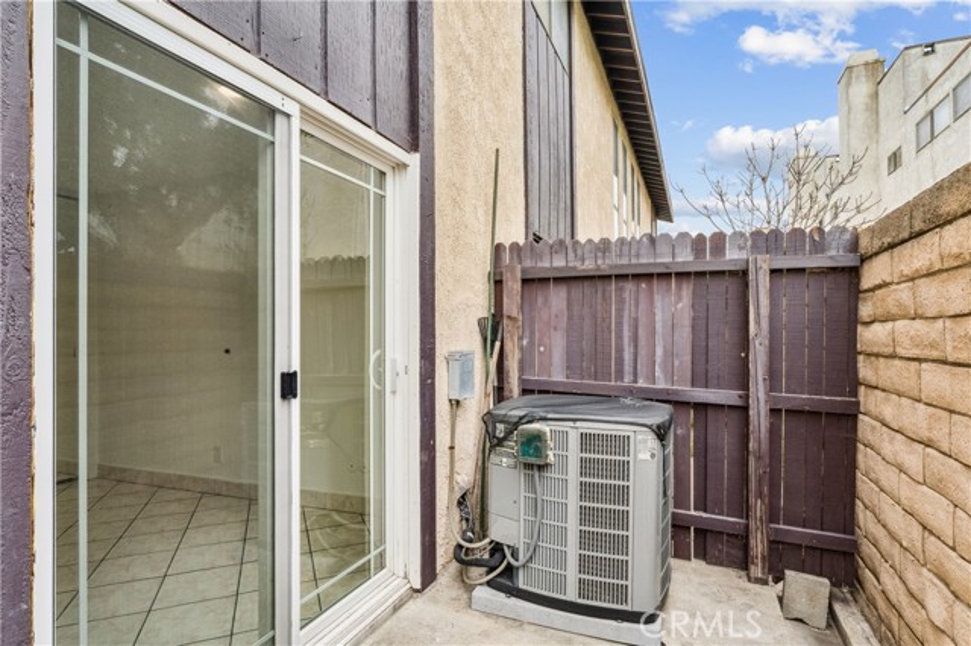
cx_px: 486
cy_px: 323
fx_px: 501
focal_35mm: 19
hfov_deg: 88.2
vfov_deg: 65.6
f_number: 22
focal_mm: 18.6
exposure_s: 1/8
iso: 100
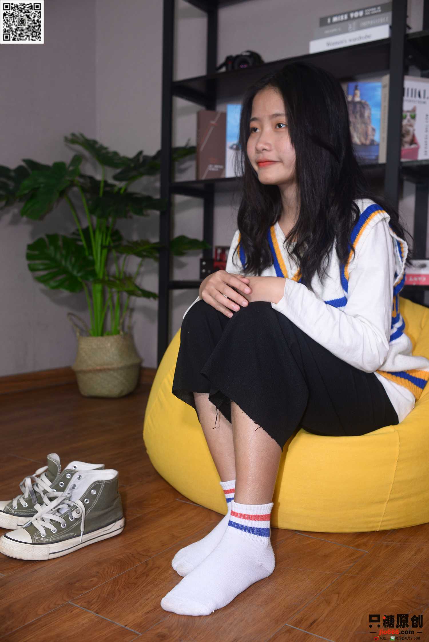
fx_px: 625
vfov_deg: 54.4
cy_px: 321
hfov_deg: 37.9
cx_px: 214
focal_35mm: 35
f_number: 5.6
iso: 500
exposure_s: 1/100
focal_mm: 35
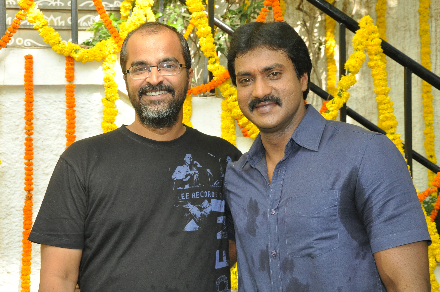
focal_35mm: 60
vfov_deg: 22.6
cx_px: 220
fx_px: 732
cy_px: 146
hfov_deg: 33.4
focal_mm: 40
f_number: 9
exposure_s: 1/200
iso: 800
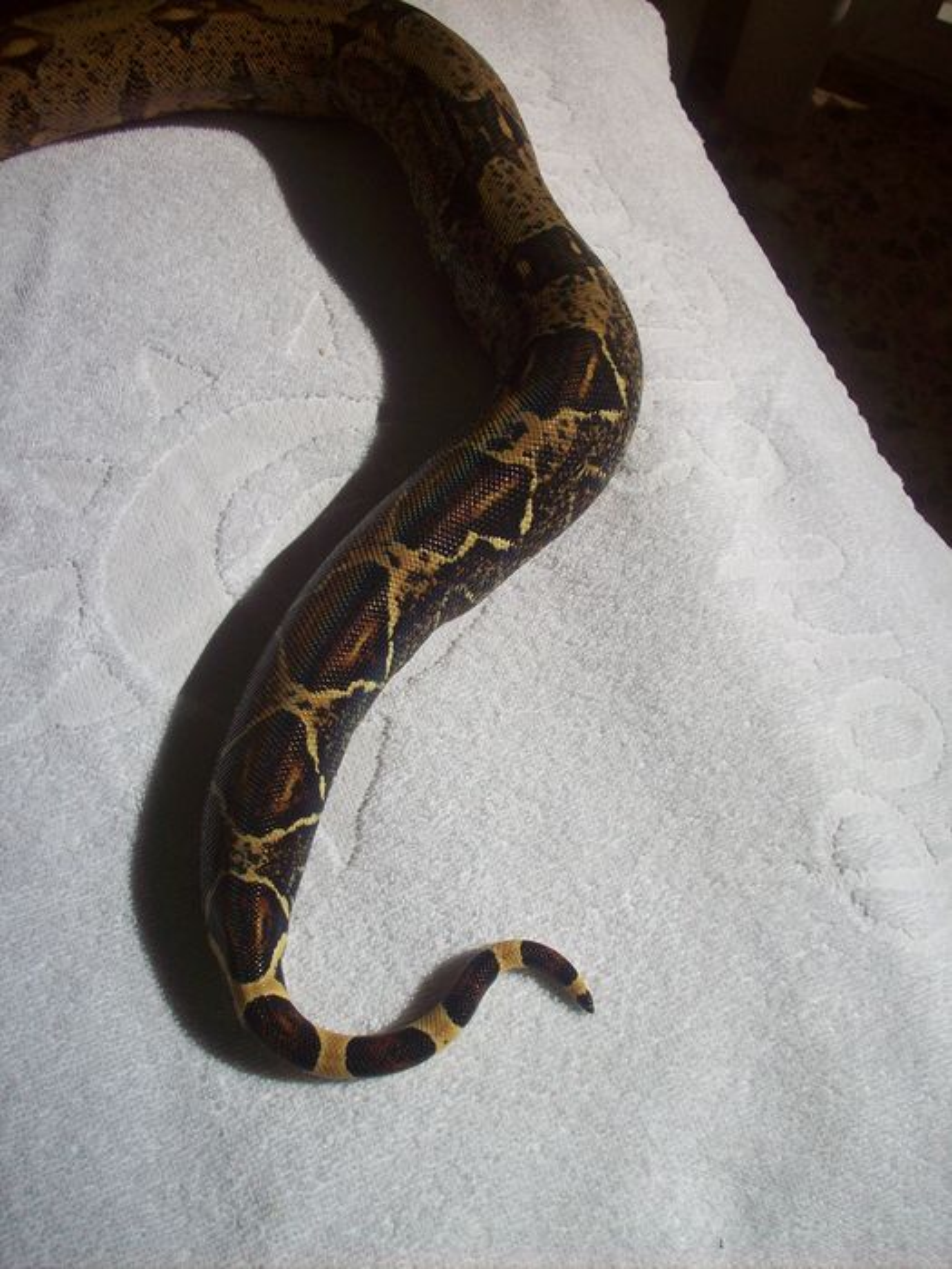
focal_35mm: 37
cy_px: 634
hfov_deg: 38.7
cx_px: 476
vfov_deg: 50.1
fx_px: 1357
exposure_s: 1/1092
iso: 80
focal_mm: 6.2
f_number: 5.6
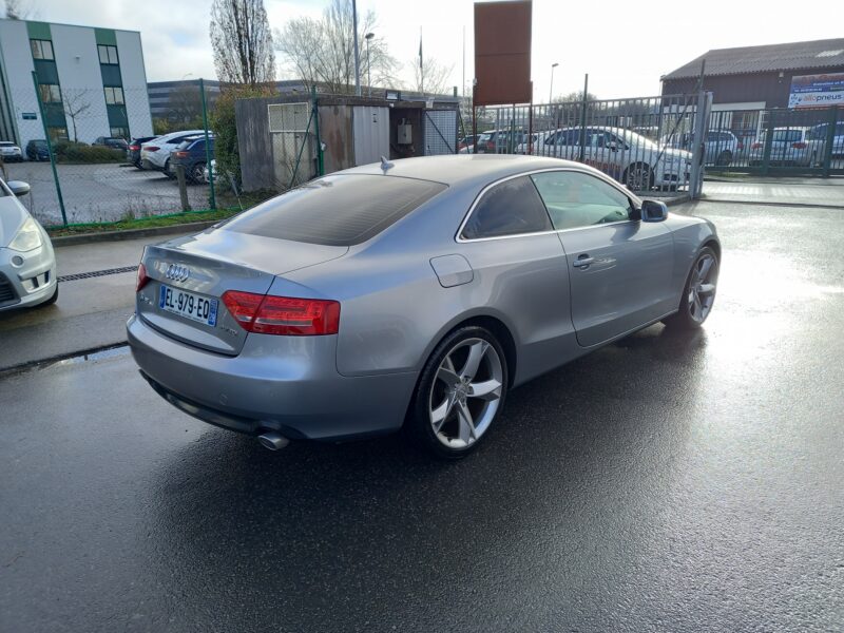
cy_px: 316
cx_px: 422
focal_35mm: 25
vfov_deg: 54.9
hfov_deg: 69.4
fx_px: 610
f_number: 2
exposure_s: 1/136
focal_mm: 4.6
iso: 25
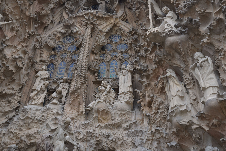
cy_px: 76
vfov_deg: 30.5
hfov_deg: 44.5
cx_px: 113
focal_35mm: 44
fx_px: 276
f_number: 8
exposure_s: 1/125
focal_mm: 44
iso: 200
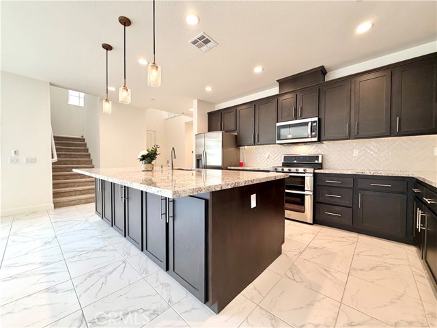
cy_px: 164
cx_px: 218
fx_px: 177
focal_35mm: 14
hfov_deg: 102.1
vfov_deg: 85.7
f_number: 2.2
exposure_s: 1/120
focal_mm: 2.22
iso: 160
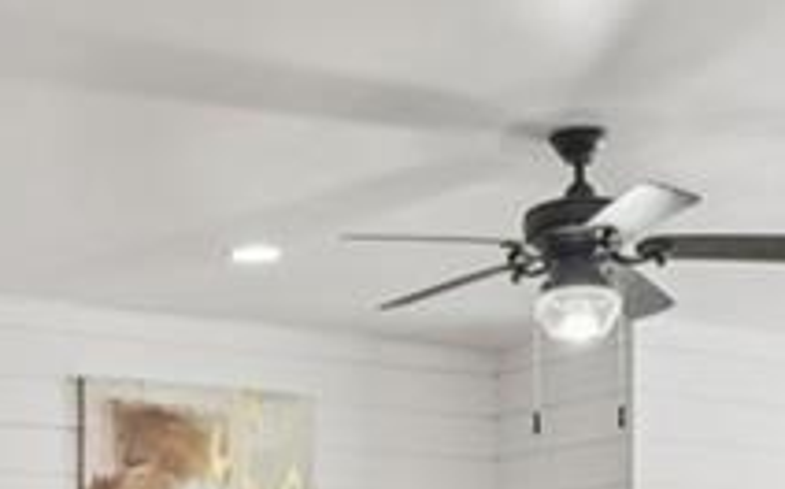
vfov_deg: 16.9
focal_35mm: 72
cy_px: 658
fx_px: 1538
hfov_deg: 28.3
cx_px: 204
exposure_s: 1/10
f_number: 8
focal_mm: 14.6
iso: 320
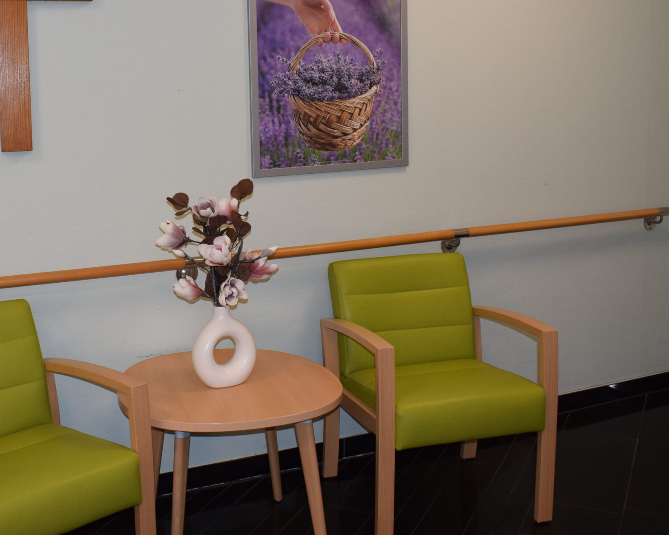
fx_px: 851
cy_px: 189
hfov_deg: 42.1
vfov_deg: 34.6
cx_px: 203
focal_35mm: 43
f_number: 5
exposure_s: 1/100
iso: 800
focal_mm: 18
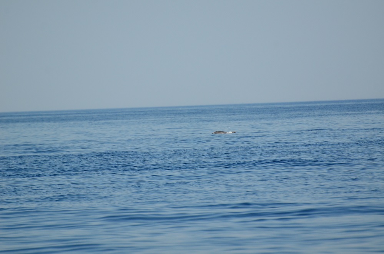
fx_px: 4310
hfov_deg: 5.1
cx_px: 192
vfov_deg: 3.4
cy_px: 127
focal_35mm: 405
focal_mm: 270
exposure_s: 1/2000
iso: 400
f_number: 5.6
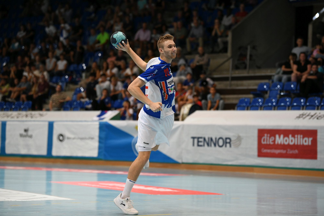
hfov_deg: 17.1
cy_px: 108
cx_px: 162
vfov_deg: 11.4
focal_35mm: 120
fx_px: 1080
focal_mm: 120
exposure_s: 1/1250
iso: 1600
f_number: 2.8
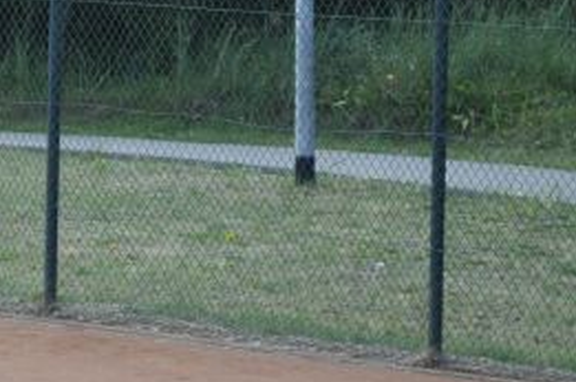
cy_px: -53
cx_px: -481
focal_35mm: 287
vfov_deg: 4.8
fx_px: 4584
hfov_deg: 7.0
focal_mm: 52
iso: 200
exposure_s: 1/180
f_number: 6.7
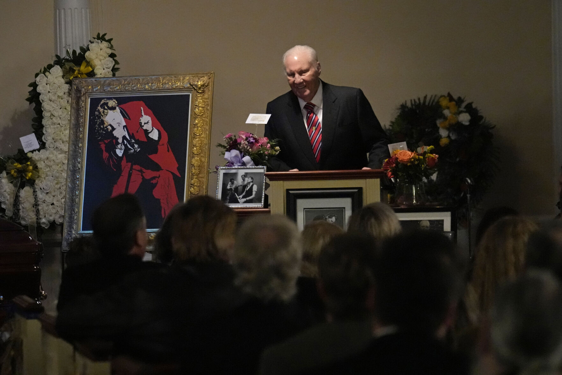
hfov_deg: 11.6
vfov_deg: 7.7
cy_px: 188
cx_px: 281
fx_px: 2778
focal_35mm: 178
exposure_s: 1/640
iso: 10000
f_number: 2.8
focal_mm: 119
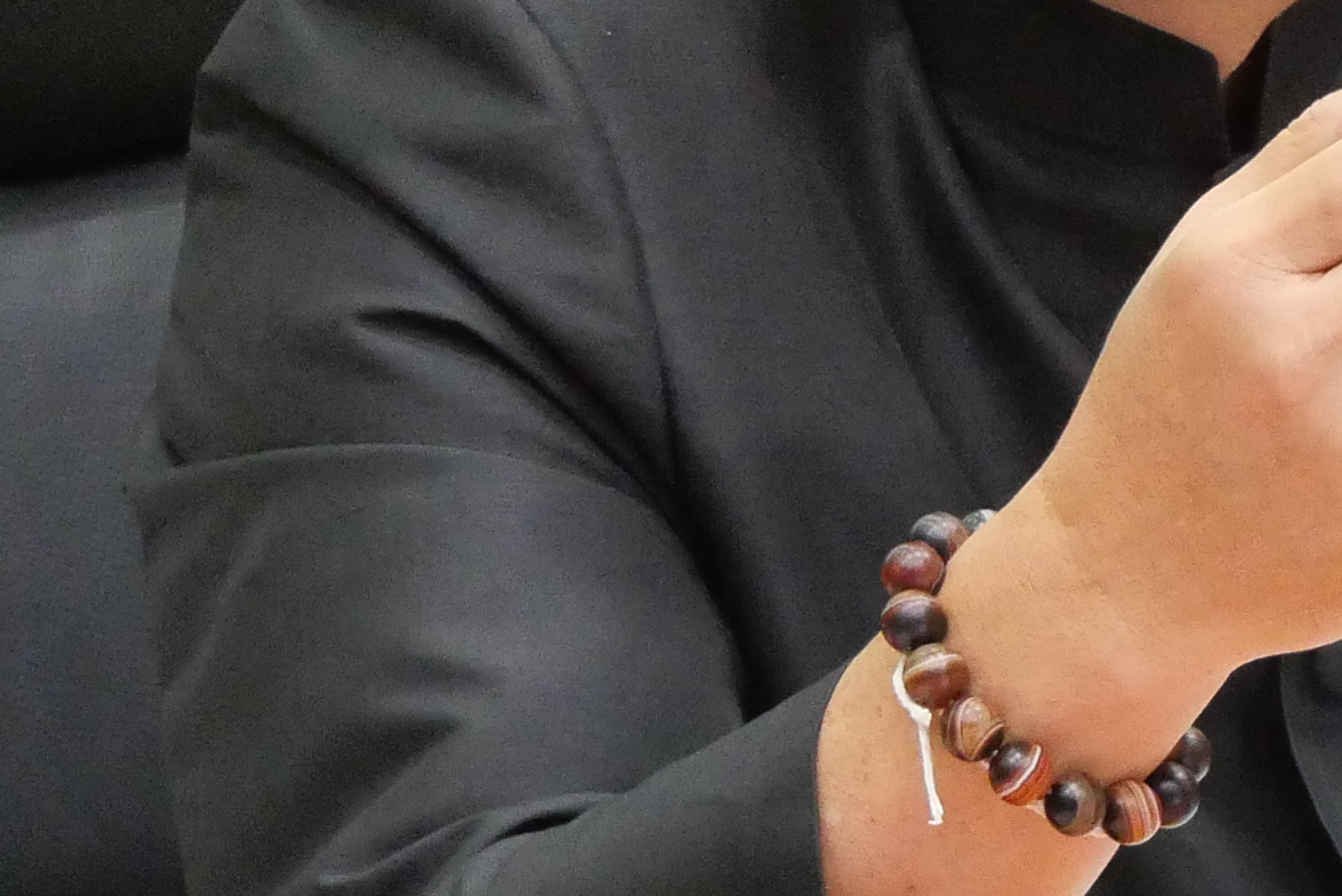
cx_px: 1563
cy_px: 16
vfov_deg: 3.0
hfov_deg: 4.5
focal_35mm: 457
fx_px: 17048
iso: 3200
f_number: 5.6
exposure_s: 1/50
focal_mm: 60
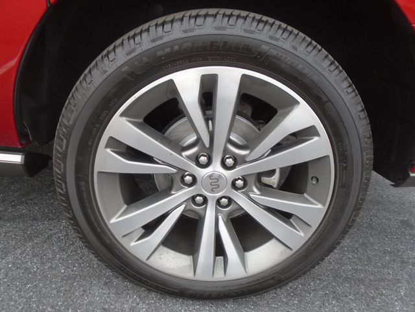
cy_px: 156
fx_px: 312
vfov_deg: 53.1
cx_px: 208
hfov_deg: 67.3
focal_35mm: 26
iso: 100
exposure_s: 1/30
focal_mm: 4.6
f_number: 3.2
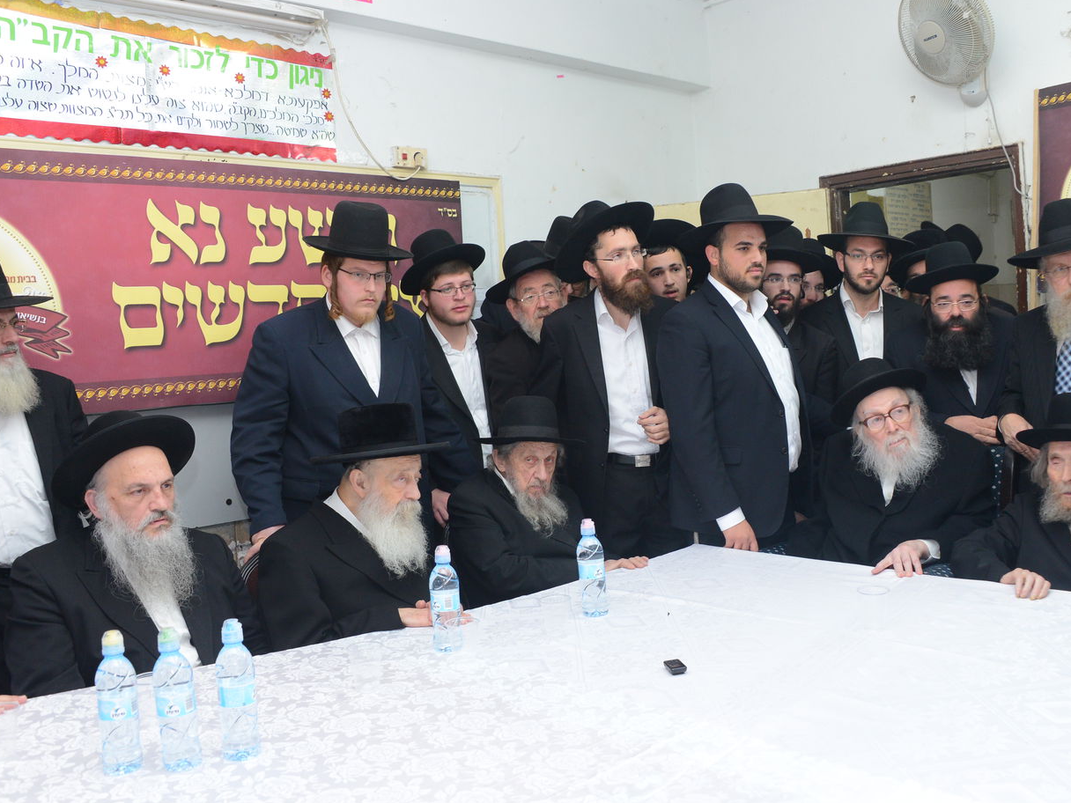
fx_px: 959
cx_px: 579
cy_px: 407
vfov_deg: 45.4
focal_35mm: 31
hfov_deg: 58.3
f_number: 5.6
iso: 2000
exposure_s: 1/80
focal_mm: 28
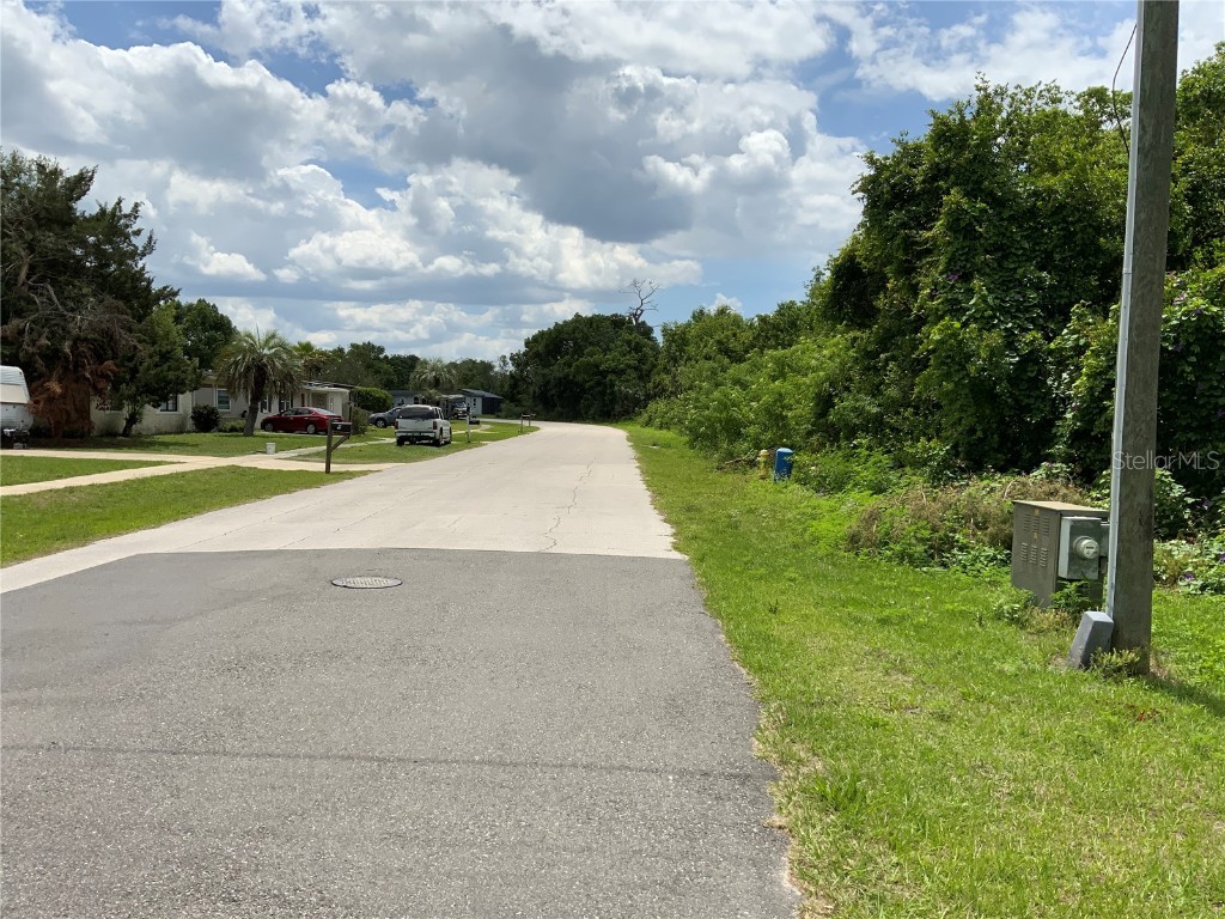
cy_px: 460
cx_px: 612
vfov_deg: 48.2
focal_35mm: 29
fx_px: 1026
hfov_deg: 61.7
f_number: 1.8
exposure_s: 1/3322
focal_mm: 3
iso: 20
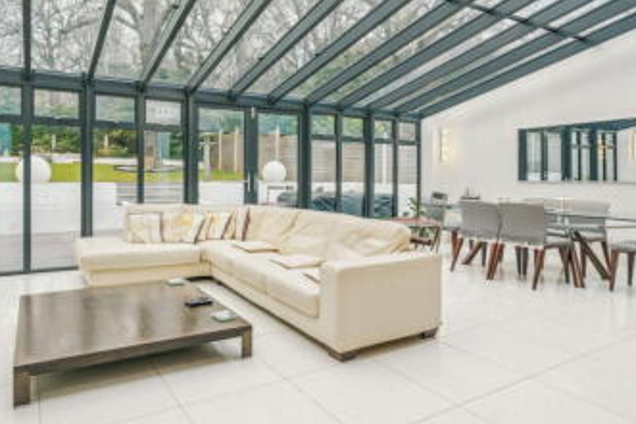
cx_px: 248
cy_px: 177
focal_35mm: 23
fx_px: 406
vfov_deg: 54.9
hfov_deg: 75.1
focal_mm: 16
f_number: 8
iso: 400
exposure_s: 1/100
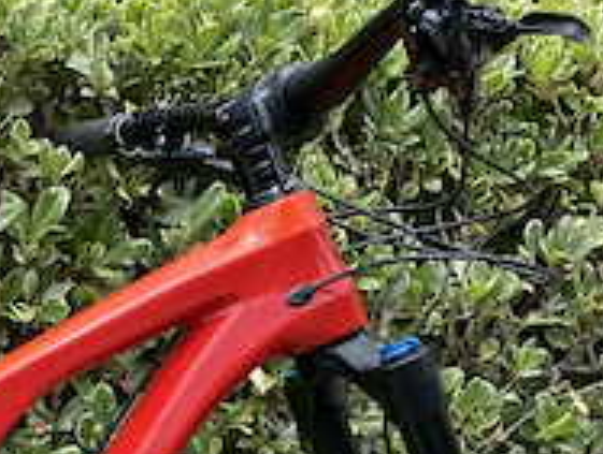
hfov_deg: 17.0
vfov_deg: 12.3
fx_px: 1937
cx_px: -97
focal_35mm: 111
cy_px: 795
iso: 32
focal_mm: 4.25
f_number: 1.8
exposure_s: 1/1114
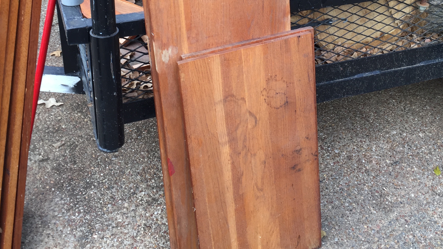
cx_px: 224
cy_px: 15
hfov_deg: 47.4
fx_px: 505
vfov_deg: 26.6
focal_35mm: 43
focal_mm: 4.15
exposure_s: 1/60
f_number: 2.2
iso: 32
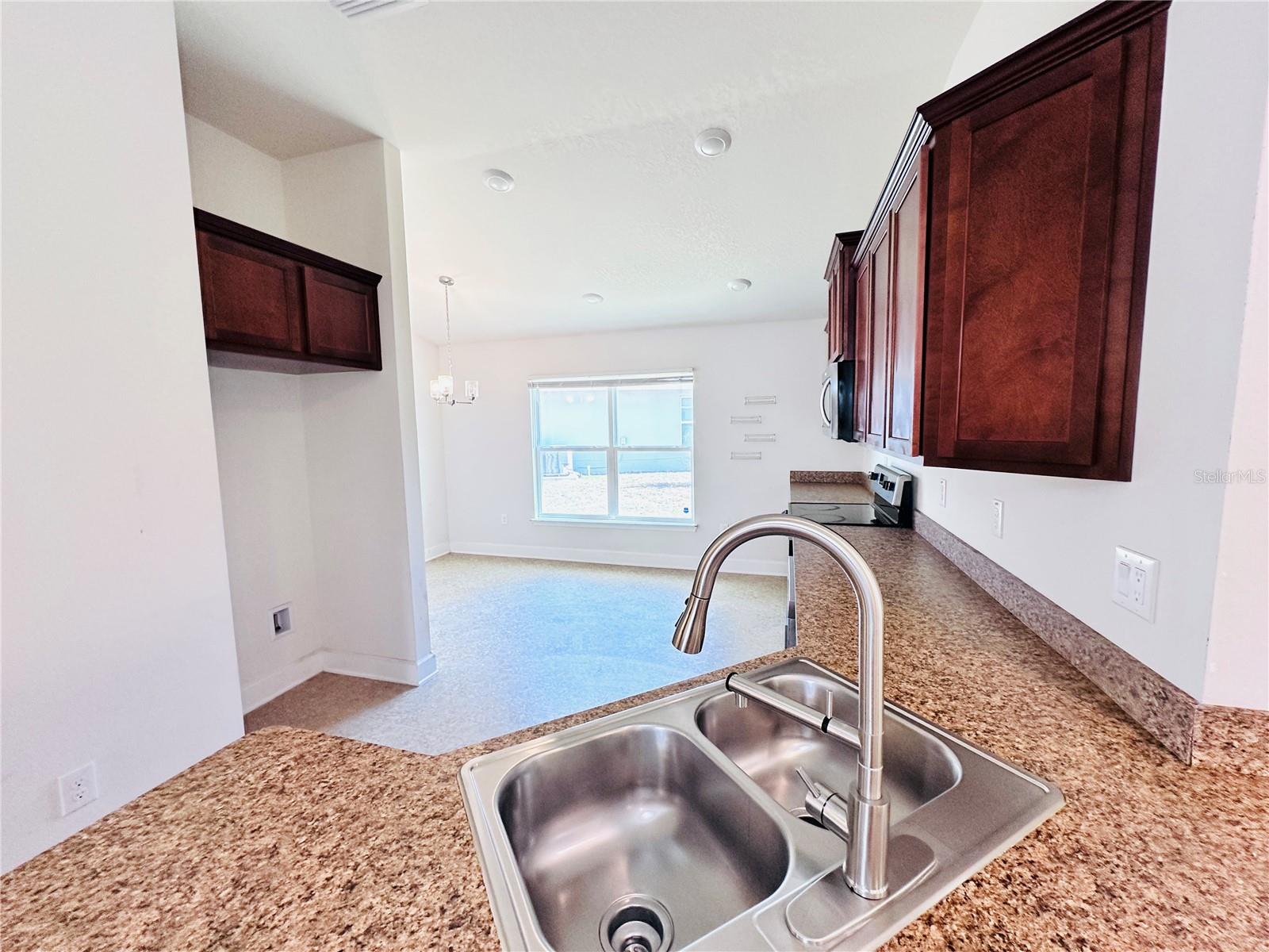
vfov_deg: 85.7
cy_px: 476
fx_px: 513
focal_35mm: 14
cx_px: 634
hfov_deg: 102.1
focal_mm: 2.22
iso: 250
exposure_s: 1/120
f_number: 2.2
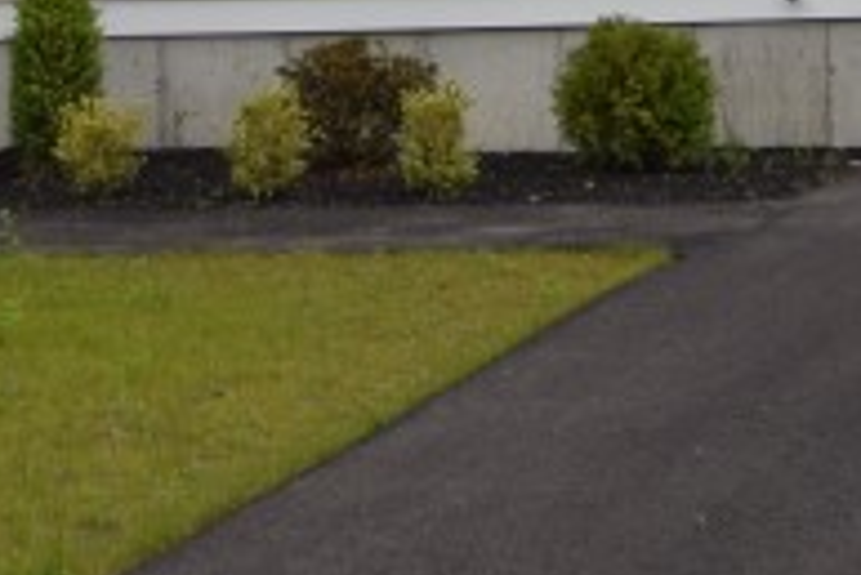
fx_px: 4068
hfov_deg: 12.0
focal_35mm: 170
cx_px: 732
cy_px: -887
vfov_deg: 7.5
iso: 100
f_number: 11
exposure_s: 1/200
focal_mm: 19
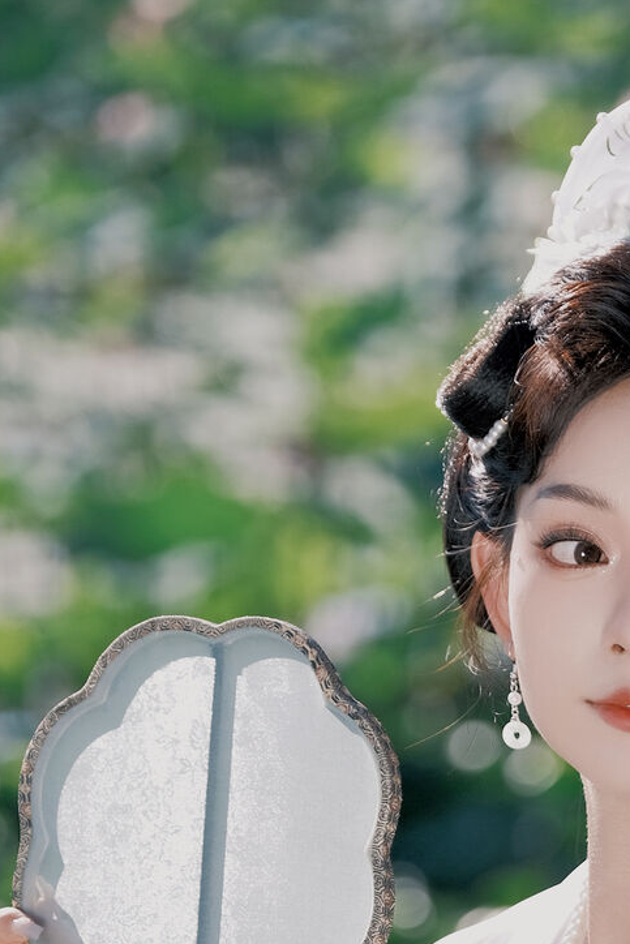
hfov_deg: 3.9
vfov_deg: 5.8
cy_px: 1087
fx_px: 9261
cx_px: 540
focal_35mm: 353
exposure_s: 1/2000
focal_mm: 94.5
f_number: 2.8
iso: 250
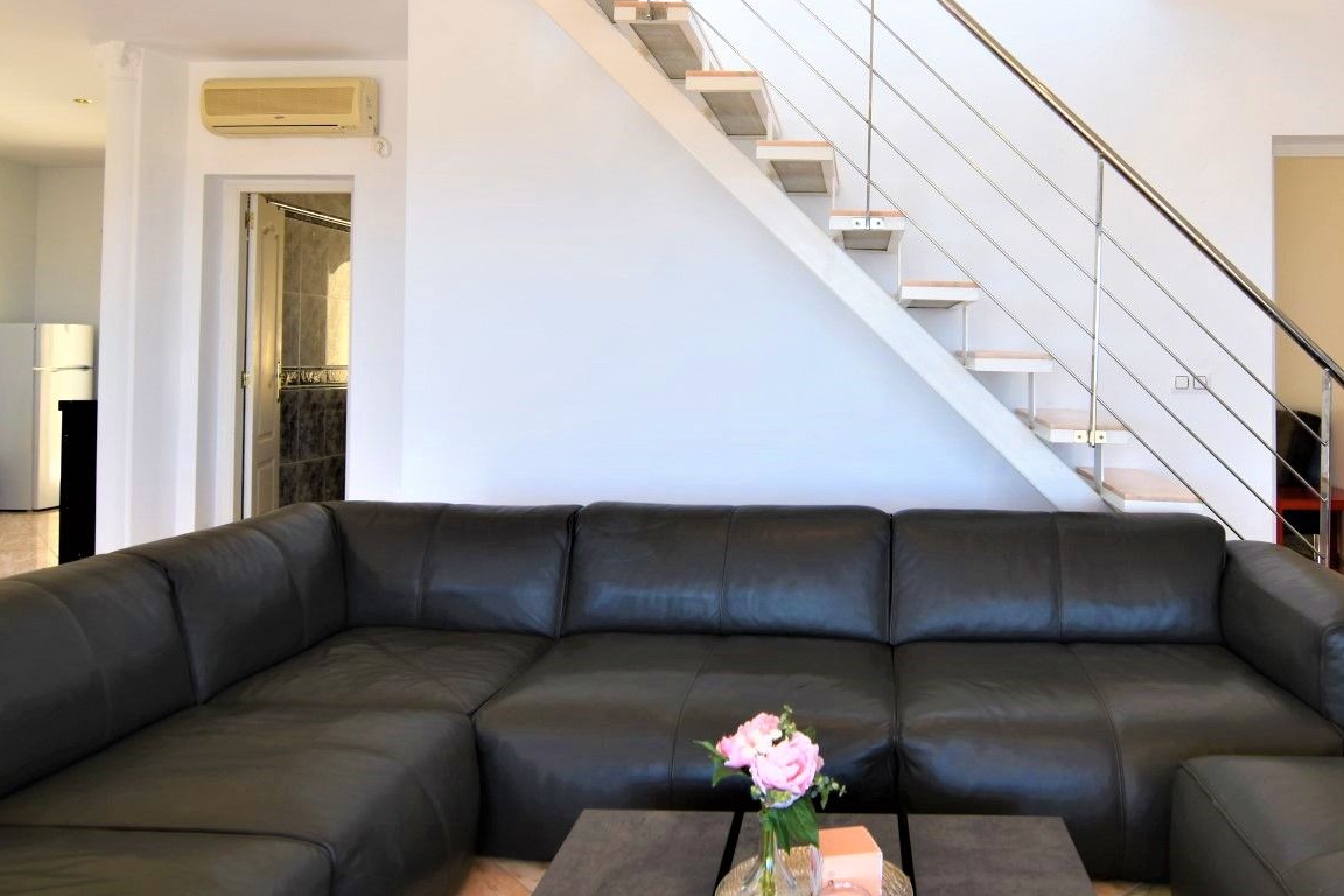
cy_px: 346
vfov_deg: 49.5
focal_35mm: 26
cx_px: 820
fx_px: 962
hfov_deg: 69.0
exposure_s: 1/25
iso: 100
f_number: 5.6
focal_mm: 11
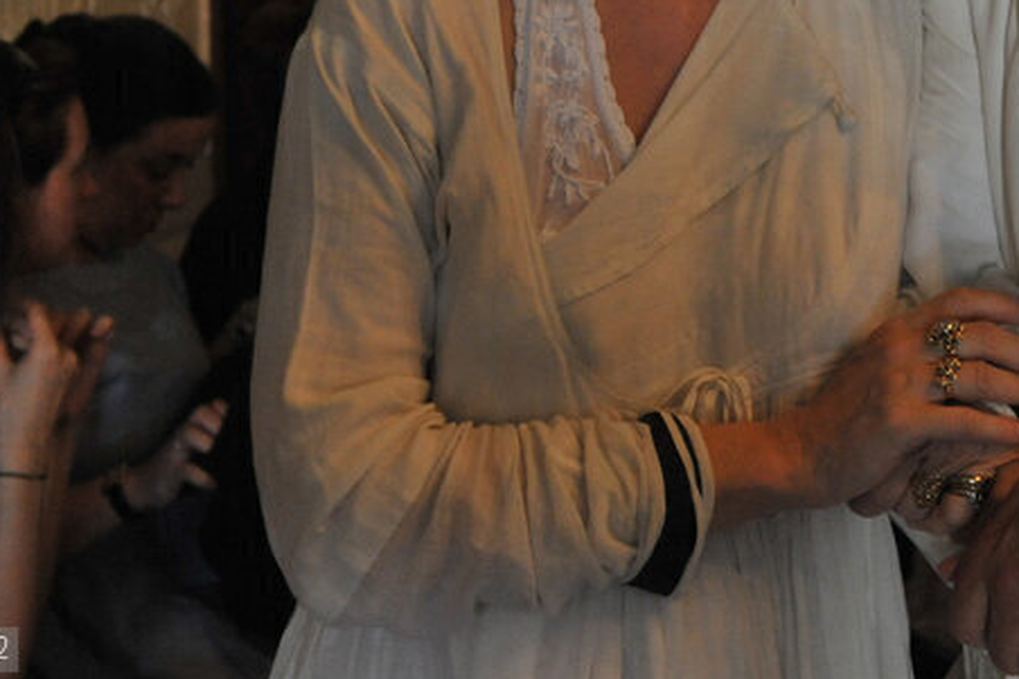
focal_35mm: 91
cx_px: 881
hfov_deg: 22.0
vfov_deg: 14.6
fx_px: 2575
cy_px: -74
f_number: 4.5
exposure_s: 1/80
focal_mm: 38
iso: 3200
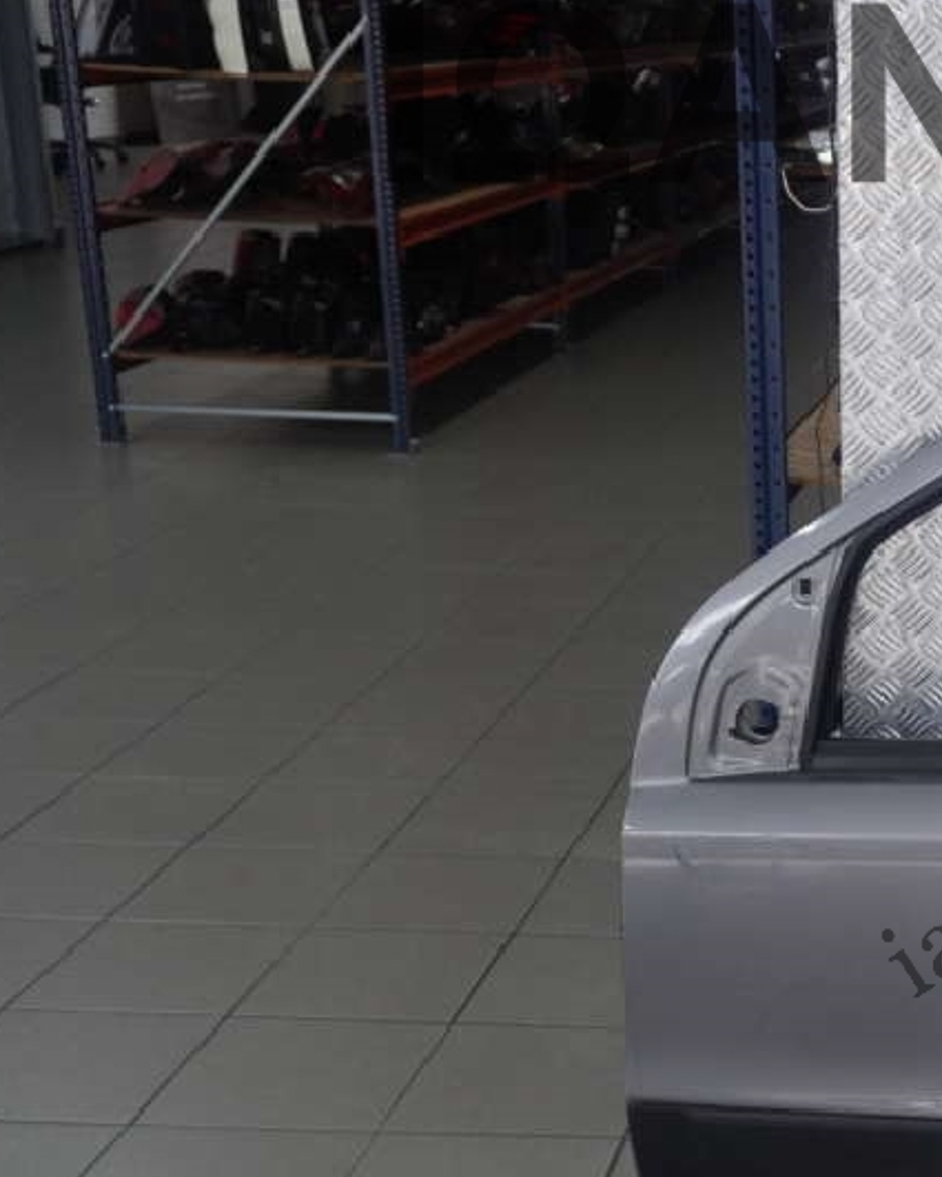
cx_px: 1187
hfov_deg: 22.0
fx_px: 2195
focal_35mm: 63
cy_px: 791
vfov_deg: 29.8
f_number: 4
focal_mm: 21
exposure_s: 1/160
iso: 1000
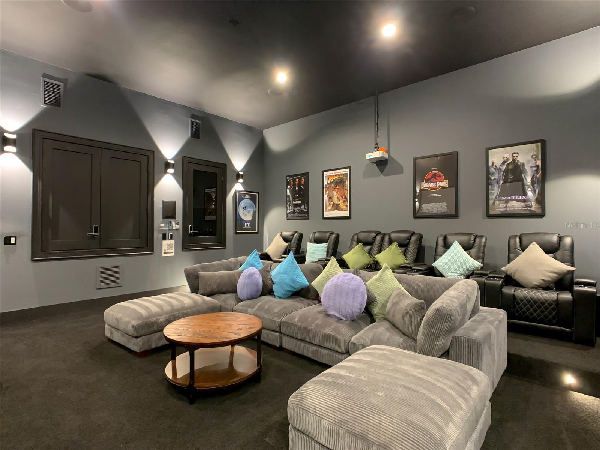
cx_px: 300
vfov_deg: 53.1
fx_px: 451
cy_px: 225
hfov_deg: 67.3
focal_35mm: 26
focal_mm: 4.25
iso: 640
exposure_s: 1/30
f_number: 1.8
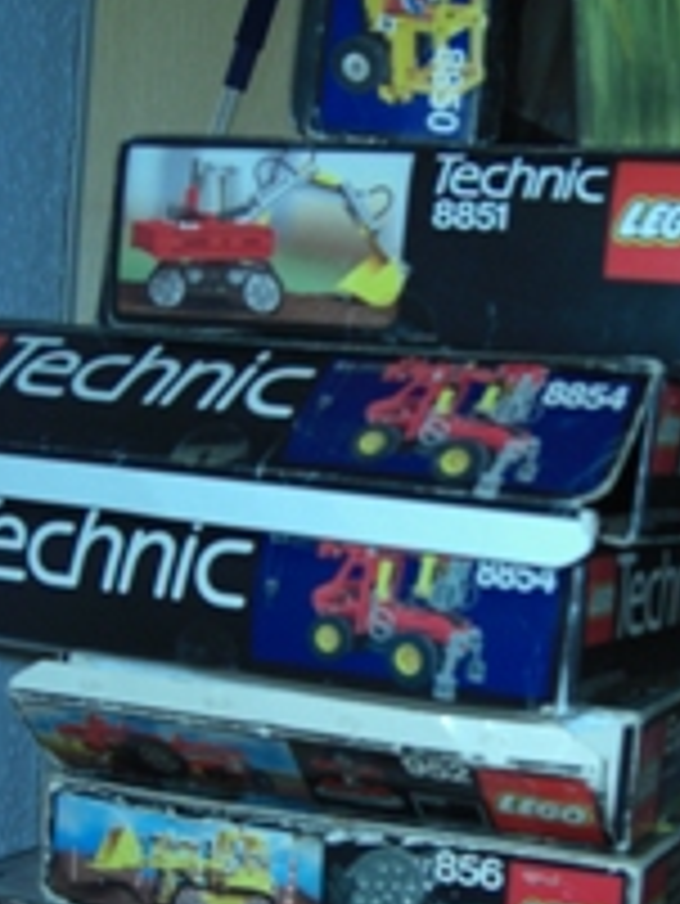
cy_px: 618
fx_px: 1805
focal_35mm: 69
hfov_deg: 21.2
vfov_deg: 27.9
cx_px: 509
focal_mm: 7.9
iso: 200
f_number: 2.8
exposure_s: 1/60
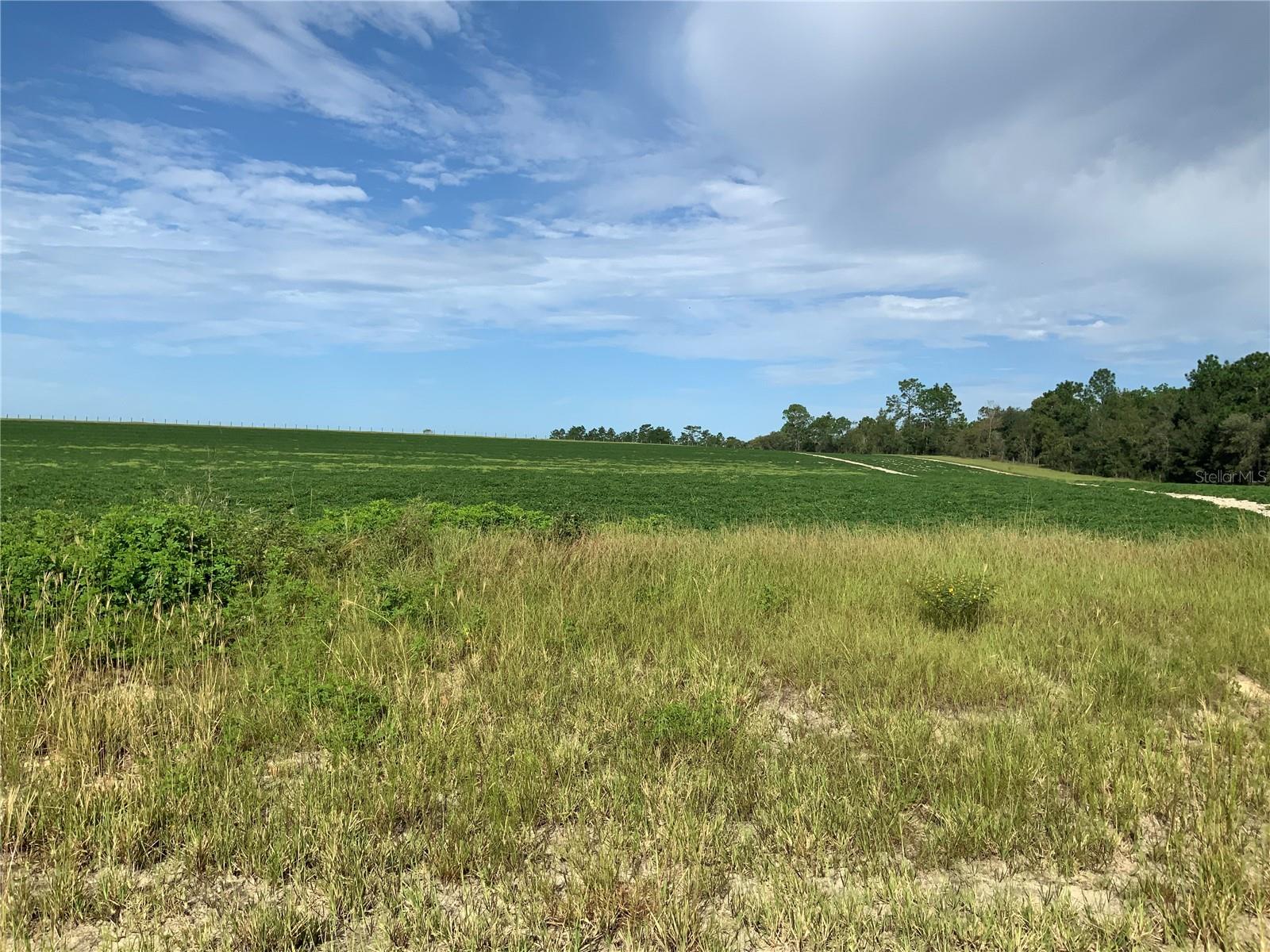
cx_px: 635
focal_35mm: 29
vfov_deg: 48.2
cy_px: 476
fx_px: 1064
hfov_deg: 61.7
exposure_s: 1/3125
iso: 20
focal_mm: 3
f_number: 1.8
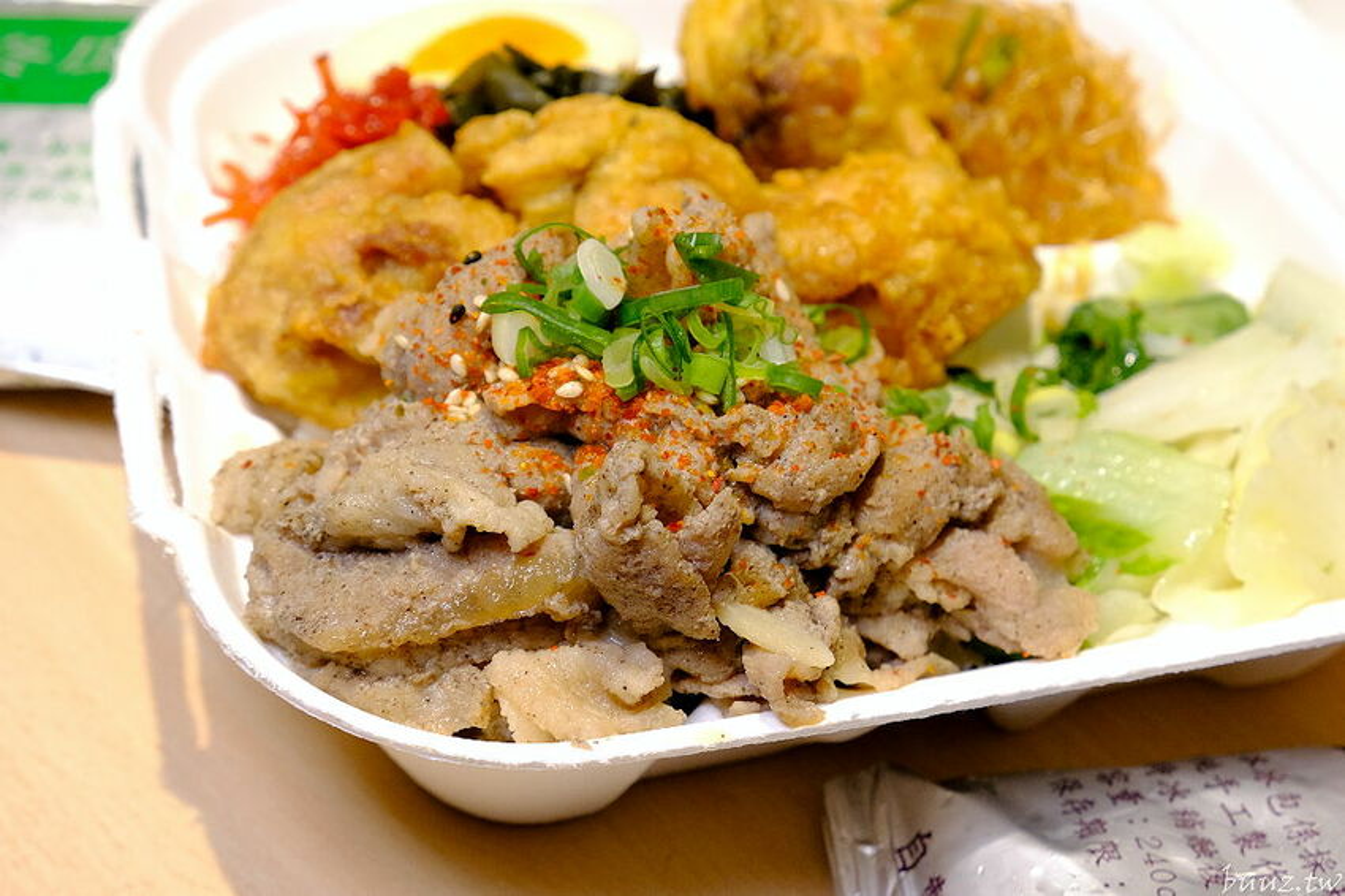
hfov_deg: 48.5
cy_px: 448
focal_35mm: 40
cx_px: 672
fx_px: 1494
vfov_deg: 33.4
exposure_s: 1/125
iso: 1250
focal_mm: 26.5
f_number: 5.6
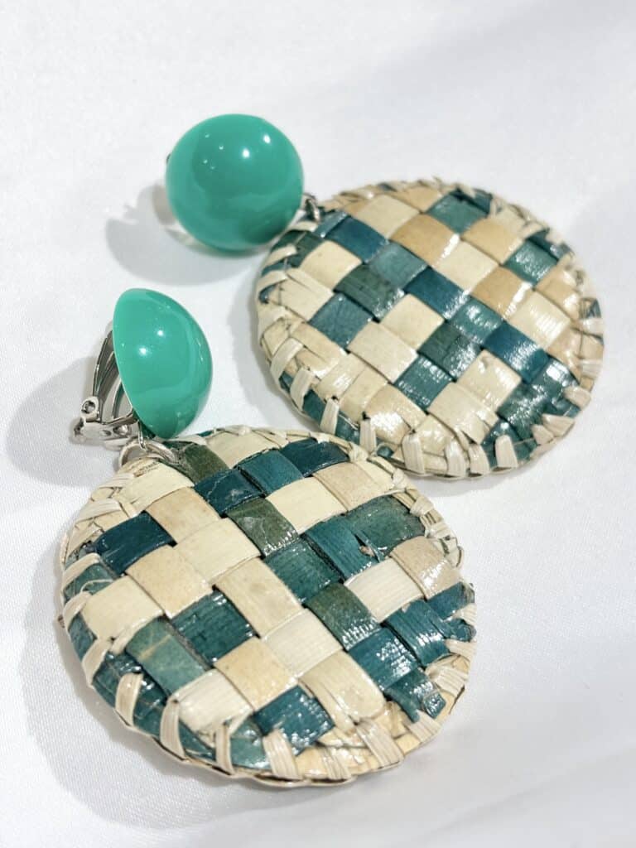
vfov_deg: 36.8
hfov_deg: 28.0
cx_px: 318
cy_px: 424
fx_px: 1274
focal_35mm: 52
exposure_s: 1/127
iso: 25
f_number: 1.6
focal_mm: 5.96
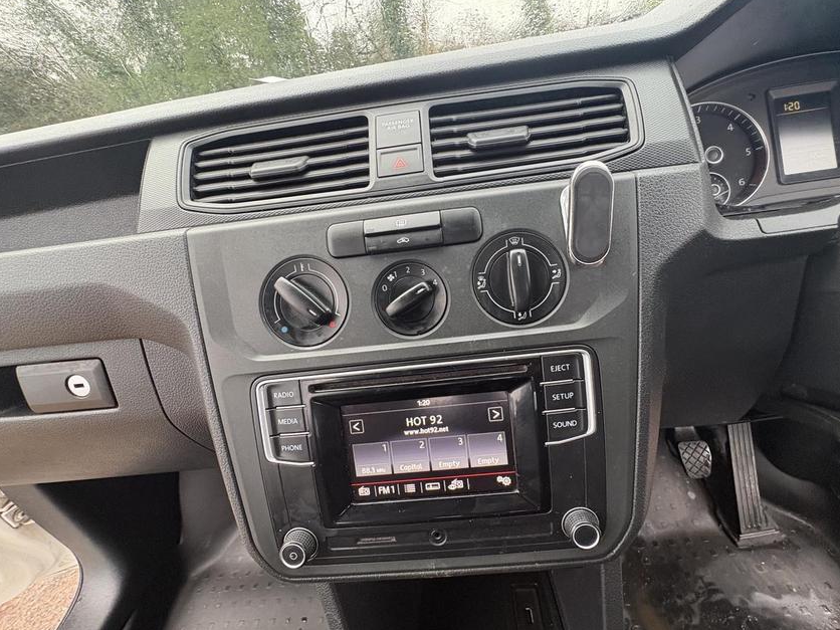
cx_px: 445
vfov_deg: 81.7
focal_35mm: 15
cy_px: 311
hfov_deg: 98.1
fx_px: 364
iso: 400
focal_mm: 2.22
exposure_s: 1/60
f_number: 2.2
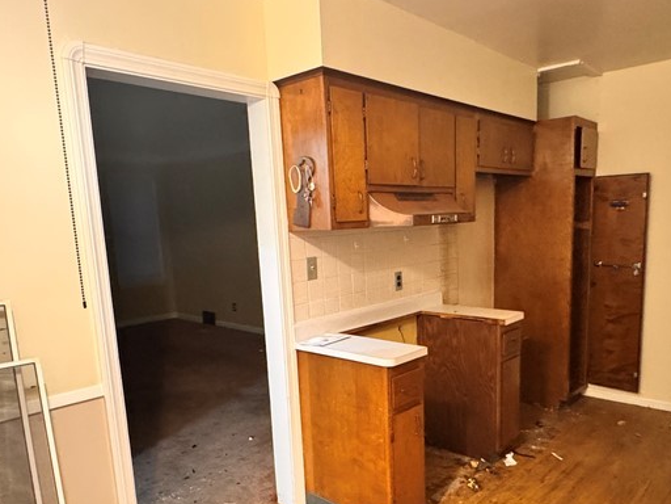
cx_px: 383
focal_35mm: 28
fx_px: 543
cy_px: 308
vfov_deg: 49.4
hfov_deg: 63.2
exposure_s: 1/40
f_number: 2.2
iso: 1250
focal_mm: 2.22
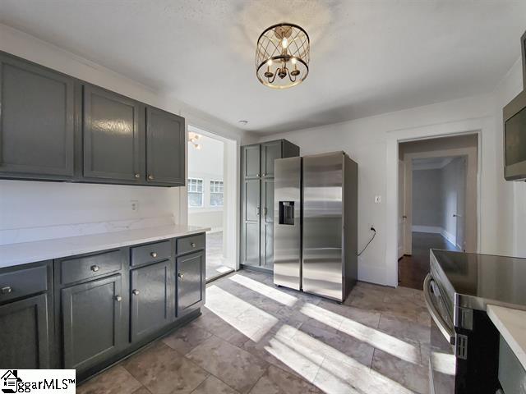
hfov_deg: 106.2
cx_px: 263
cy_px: 197
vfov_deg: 89.9
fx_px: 198
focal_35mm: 13
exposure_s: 1/60
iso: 80
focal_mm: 1.8
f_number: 2.2
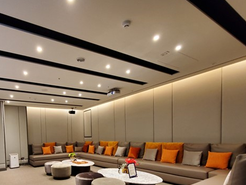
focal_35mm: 21
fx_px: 149
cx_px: 78
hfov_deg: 76.0
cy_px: 146
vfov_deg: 58.9
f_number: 2.2
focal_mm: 1.8
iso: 400
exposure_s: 1/29
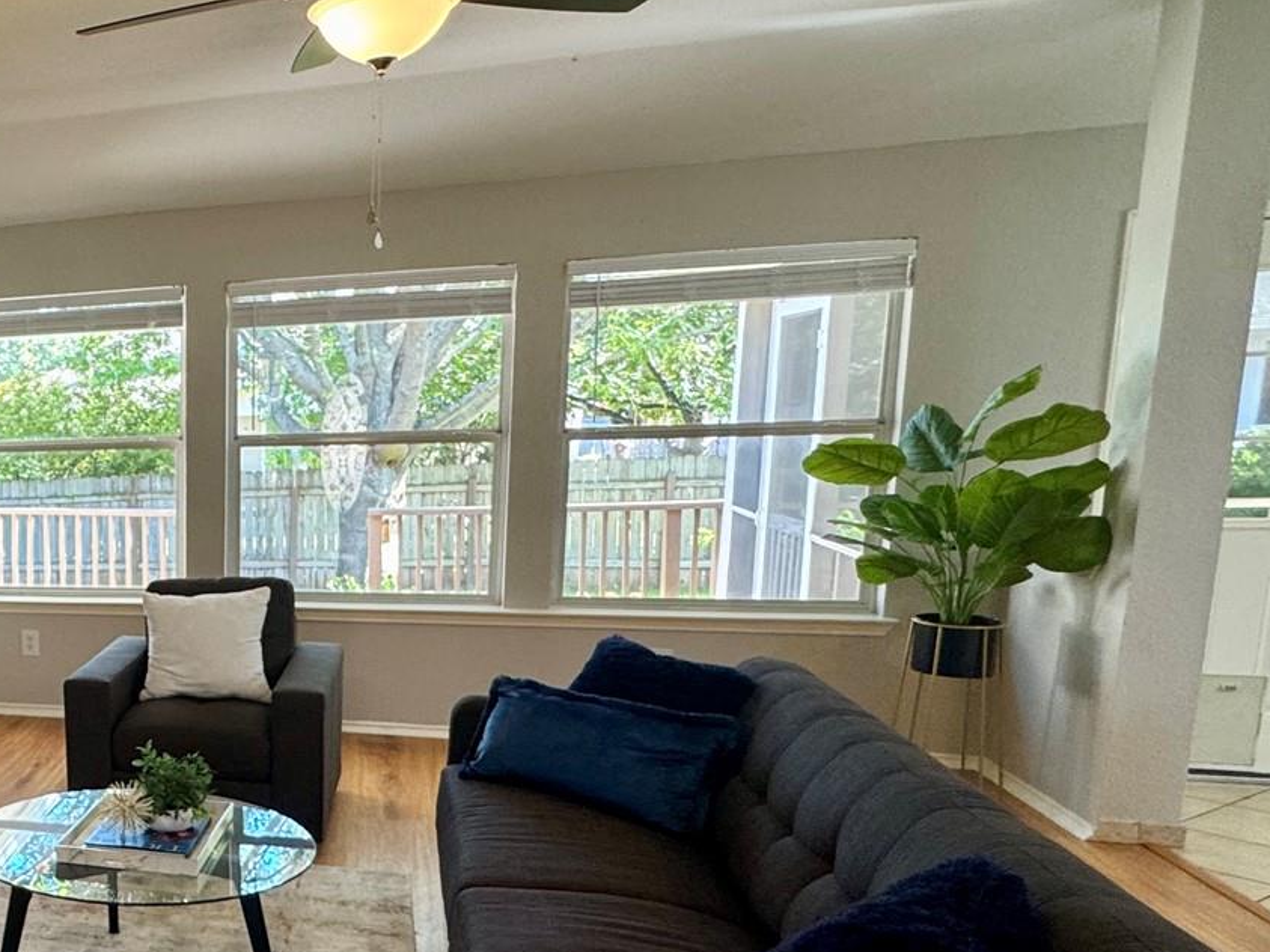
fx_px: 1247
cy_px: 613
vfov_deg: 41.4
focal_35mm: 34
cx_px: -92
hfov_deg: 43.3
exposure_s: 1/60
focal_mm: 2.22
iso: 160
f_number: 2.2
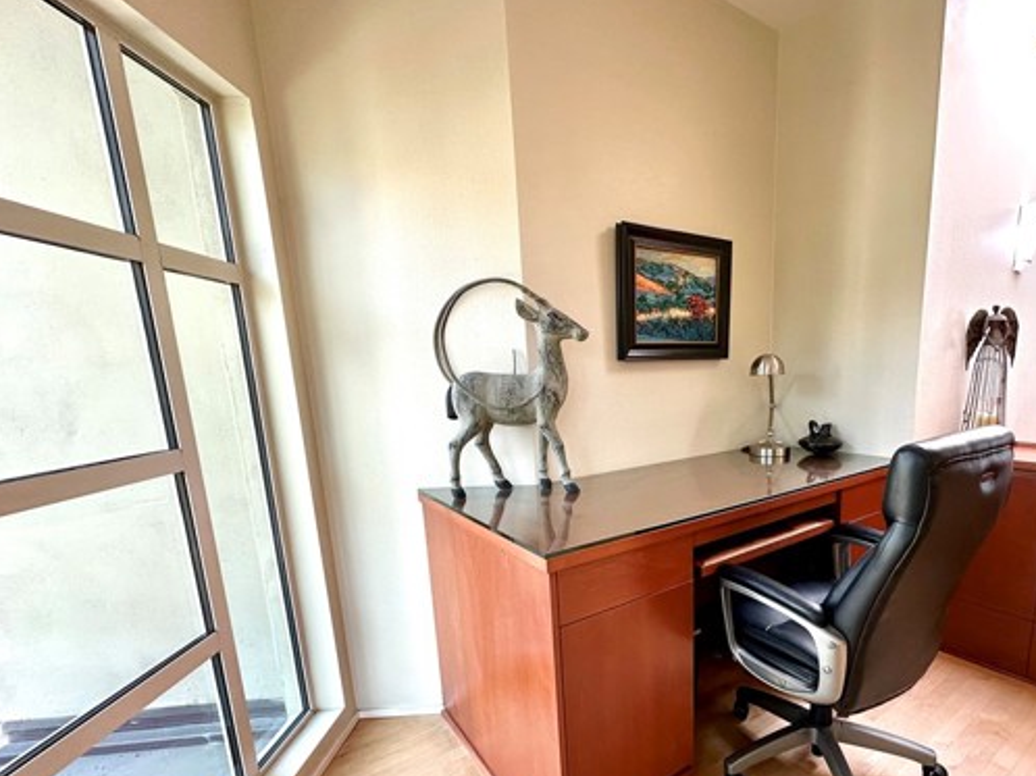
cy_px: 474
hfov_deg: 86.4
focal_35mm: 18
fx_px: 538
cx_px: 632
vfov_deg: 70.6
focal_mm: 2.22
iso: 200
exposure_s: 1/120
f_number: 2.2
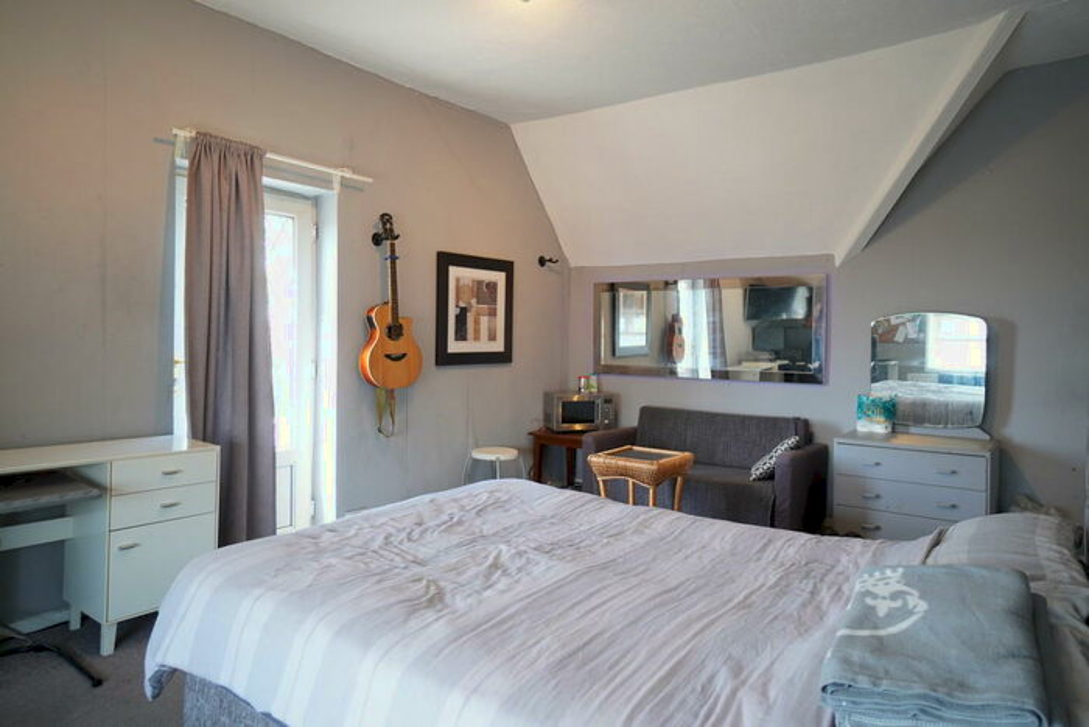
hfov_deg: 77.3
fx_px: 681
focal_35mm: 22
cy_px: 364
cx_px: 544
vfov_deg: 56.2
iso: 320
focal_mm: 15
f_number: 4
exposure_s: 1/30
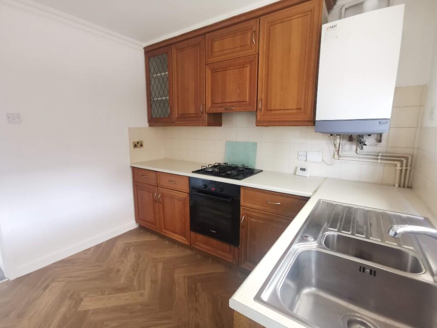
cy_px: 164
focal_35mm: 17
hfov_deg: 91.0
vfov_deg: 74.7
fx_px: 215
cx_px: 218
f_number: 2.2
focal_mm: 2.26
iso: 320
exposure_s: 1/25
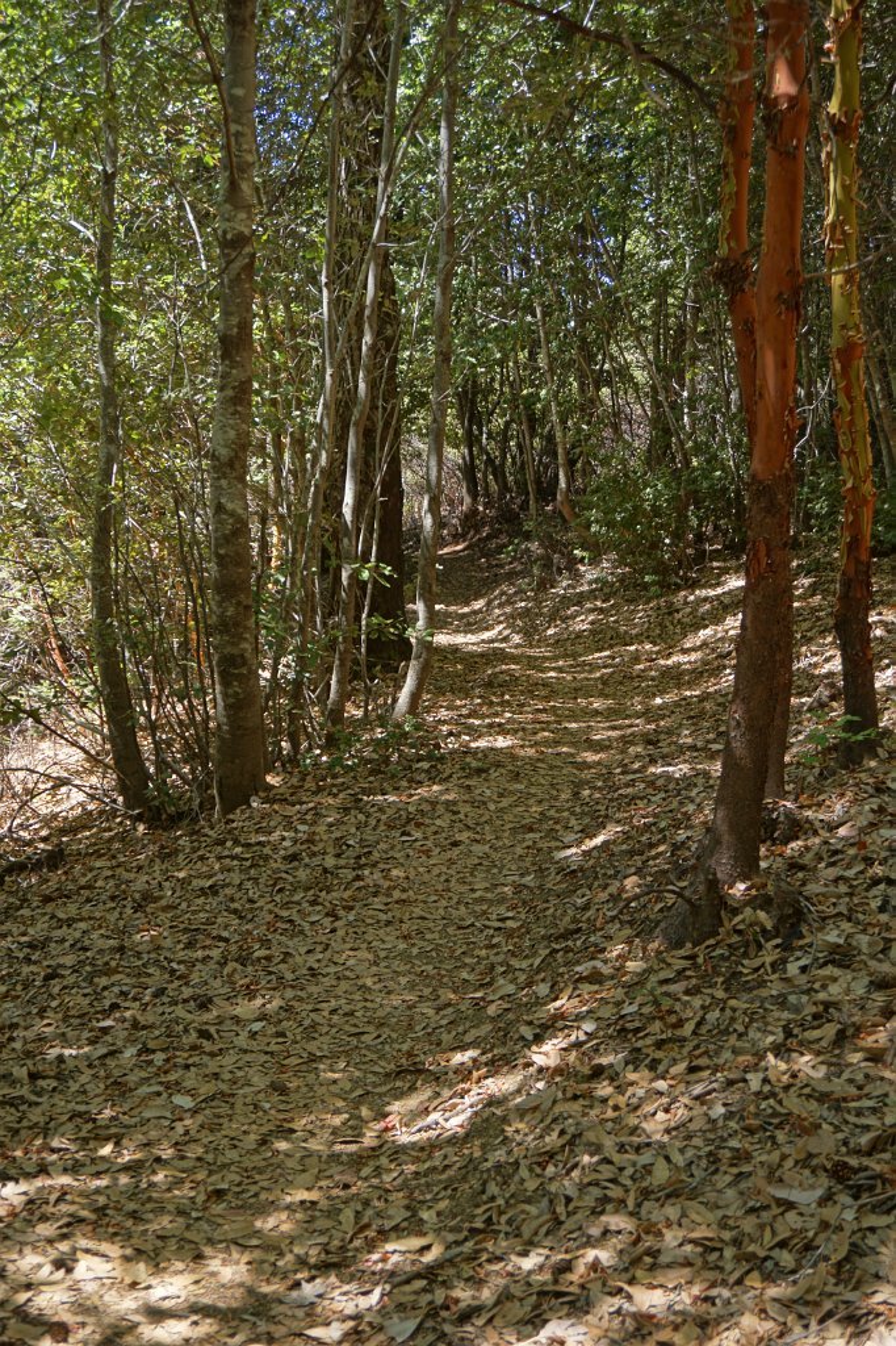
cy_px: 673
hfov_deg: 30.8
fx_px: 1625
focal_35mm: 44
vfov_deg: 45.0
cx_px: 448
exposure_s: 1/60
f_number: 5
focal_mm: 29
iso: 100
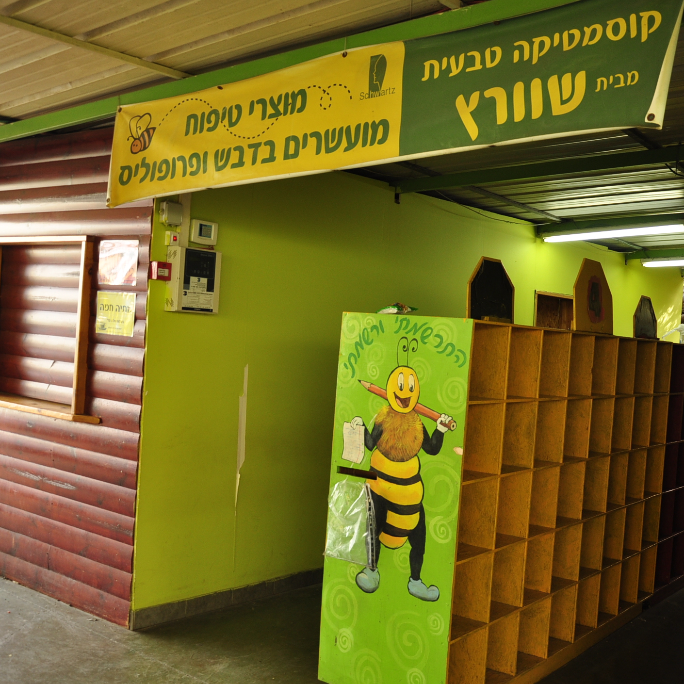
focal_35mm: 41
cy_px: 340
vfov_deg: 41.3
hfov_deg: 41.2
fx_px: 909
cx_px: 384
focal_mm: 21
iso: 280
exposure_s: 1/30
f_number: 3.8
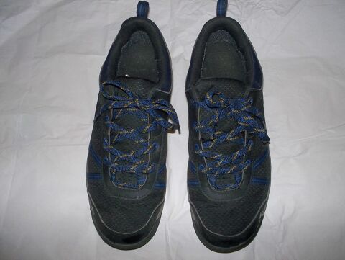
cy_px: 130
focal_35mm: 29
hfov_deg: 61.6
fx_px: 289
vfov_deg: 48.3
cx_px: 172
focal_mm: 4.1
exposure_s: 1/30
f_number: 3.3
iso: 80
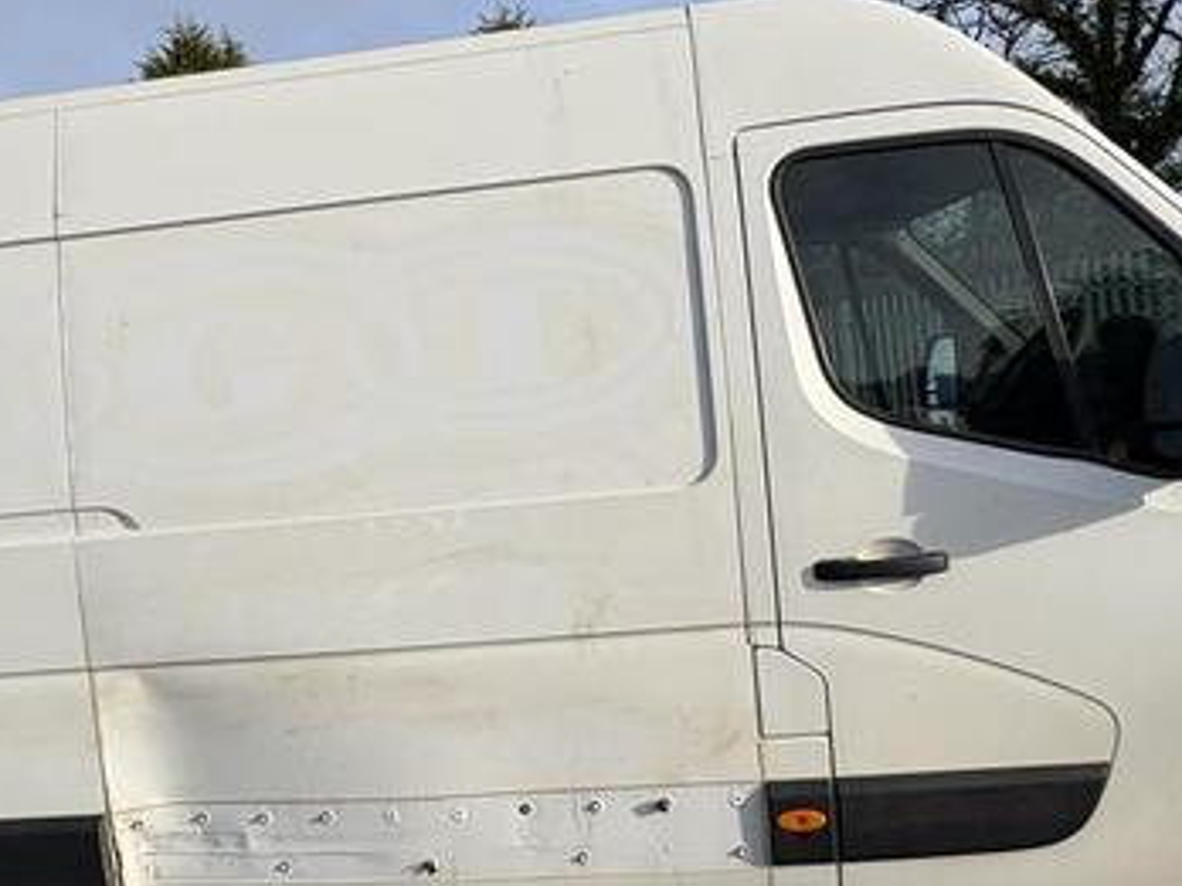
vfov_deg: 39.6
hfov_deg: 50.9
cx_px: 455
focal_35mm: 36
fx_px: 1229
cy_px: 485
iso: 50
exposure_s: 1/2208
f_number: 2.2
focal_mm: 2.22
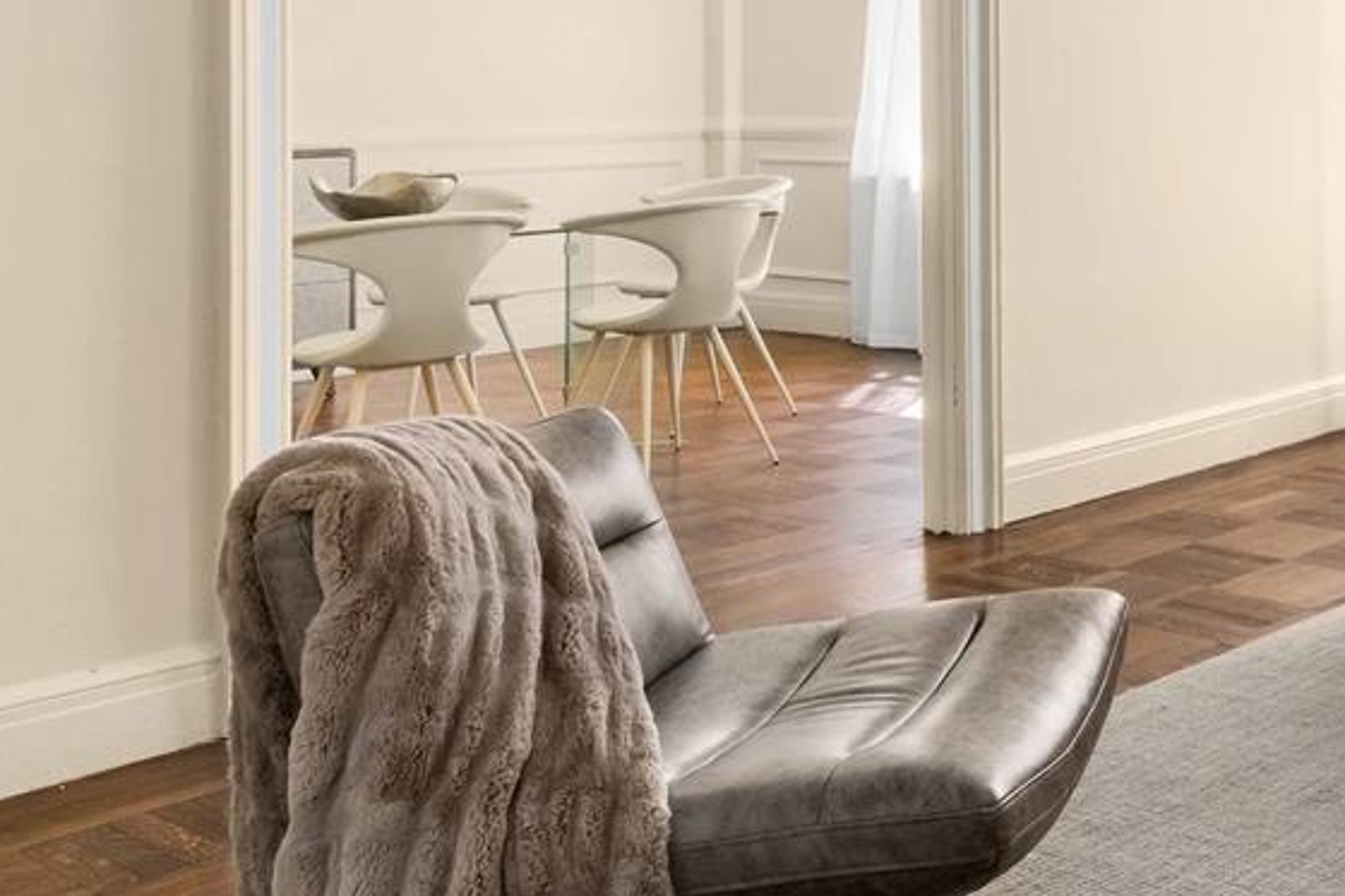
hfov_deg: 35.4
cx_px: 1470
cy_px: 55
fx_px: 1793
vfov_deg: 26.9
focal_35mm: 48
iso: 640
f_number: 16
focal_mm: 14
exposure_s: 1/8
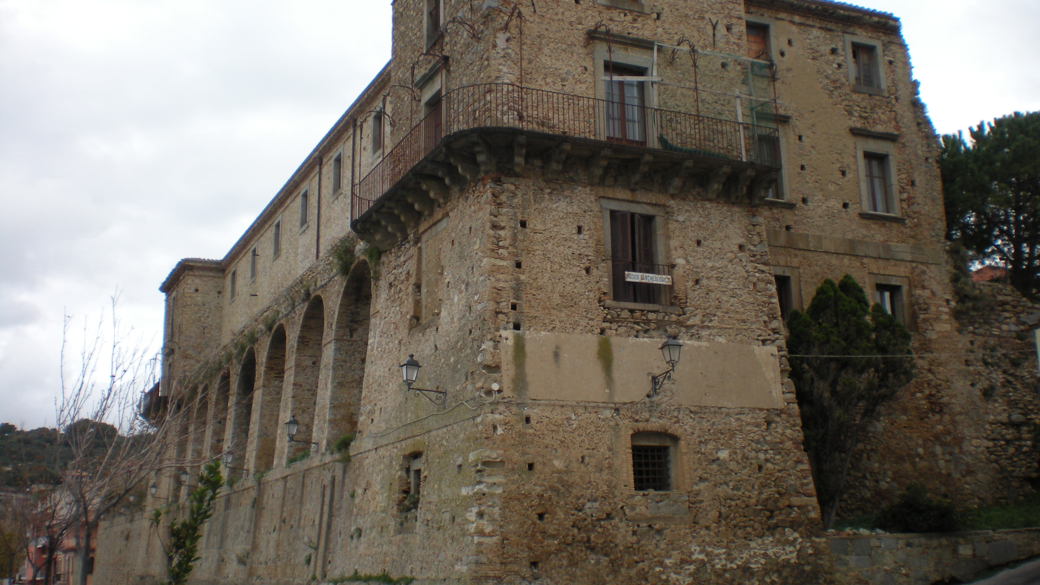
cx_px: 527
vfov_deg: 28.3
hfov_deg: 48.4
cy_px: 234
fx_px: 1158
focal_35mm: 42
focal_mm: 6.3
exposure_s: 1/246
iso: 64
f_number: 4.6
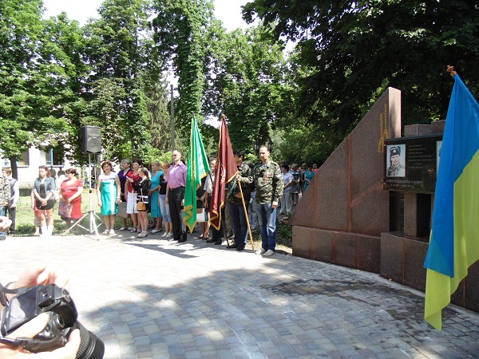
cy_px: 180
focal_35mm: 25
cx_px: 240
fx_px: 346
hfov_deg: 69.4
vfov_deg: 54.9
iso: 80
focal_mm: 4.5
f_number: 3.1
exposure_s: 1/200
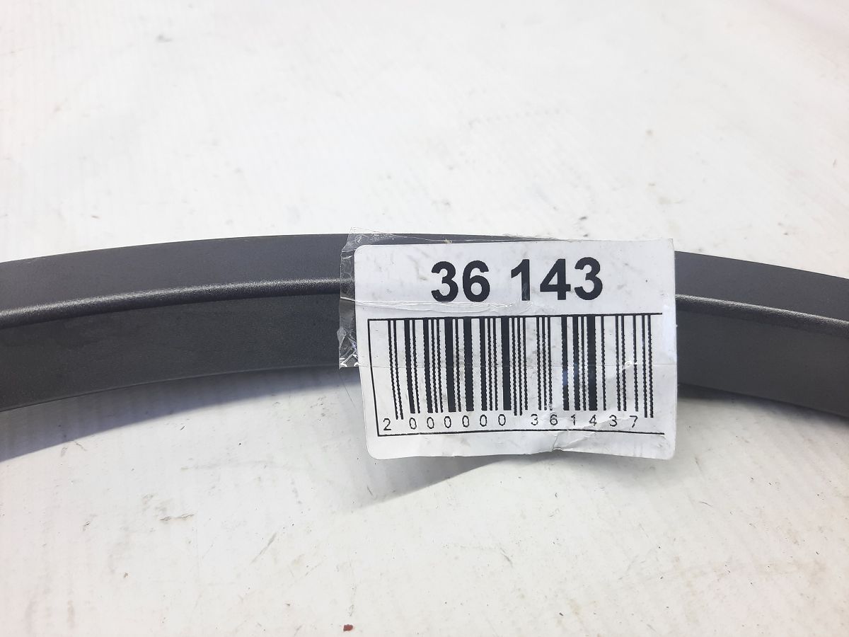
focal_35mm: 25
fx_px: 613
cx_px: 424
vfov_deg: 54.9
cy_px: 318
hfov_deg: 69.4
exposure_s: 1/50
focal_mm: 4.6
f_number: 2
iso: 80
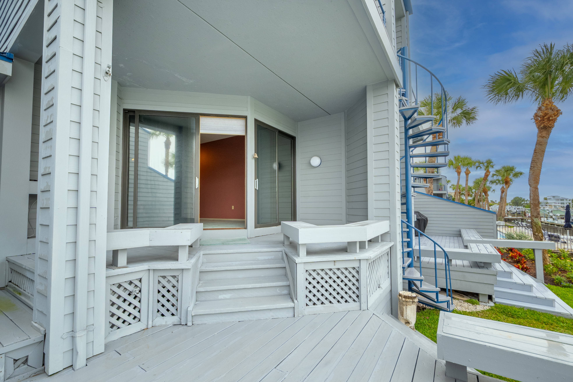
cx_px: 286
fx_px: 239
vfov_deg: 77.3
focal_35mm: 15
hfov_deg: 100.4
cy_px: 191
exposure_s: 1/320
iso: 400
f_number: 10
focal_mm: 10
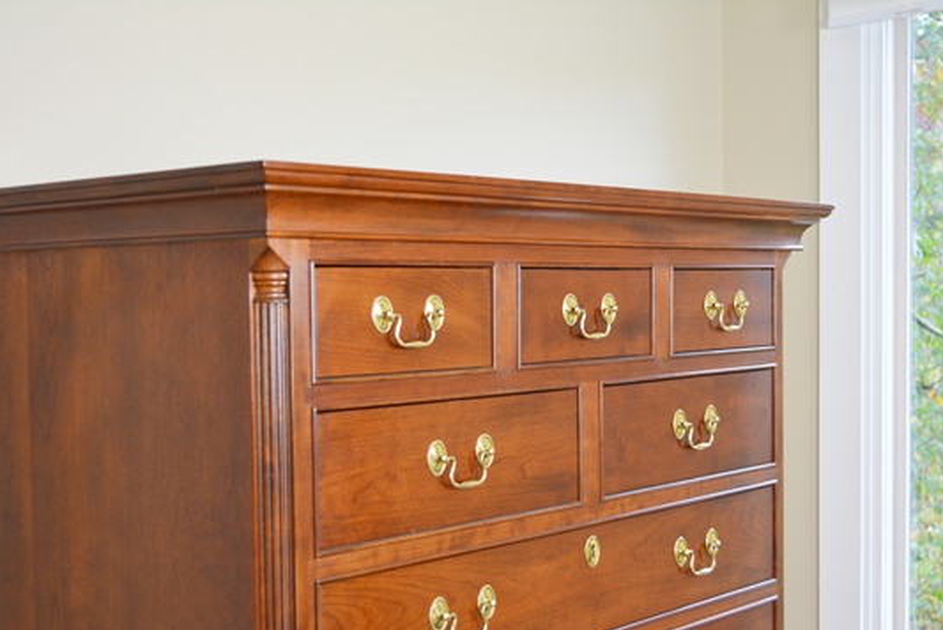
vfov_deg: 25.1
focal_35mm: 54
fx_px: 1415
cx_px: 442
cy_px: 352
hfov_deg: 36.8
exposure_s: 1/30
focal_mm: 32
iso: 800
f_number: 4.8
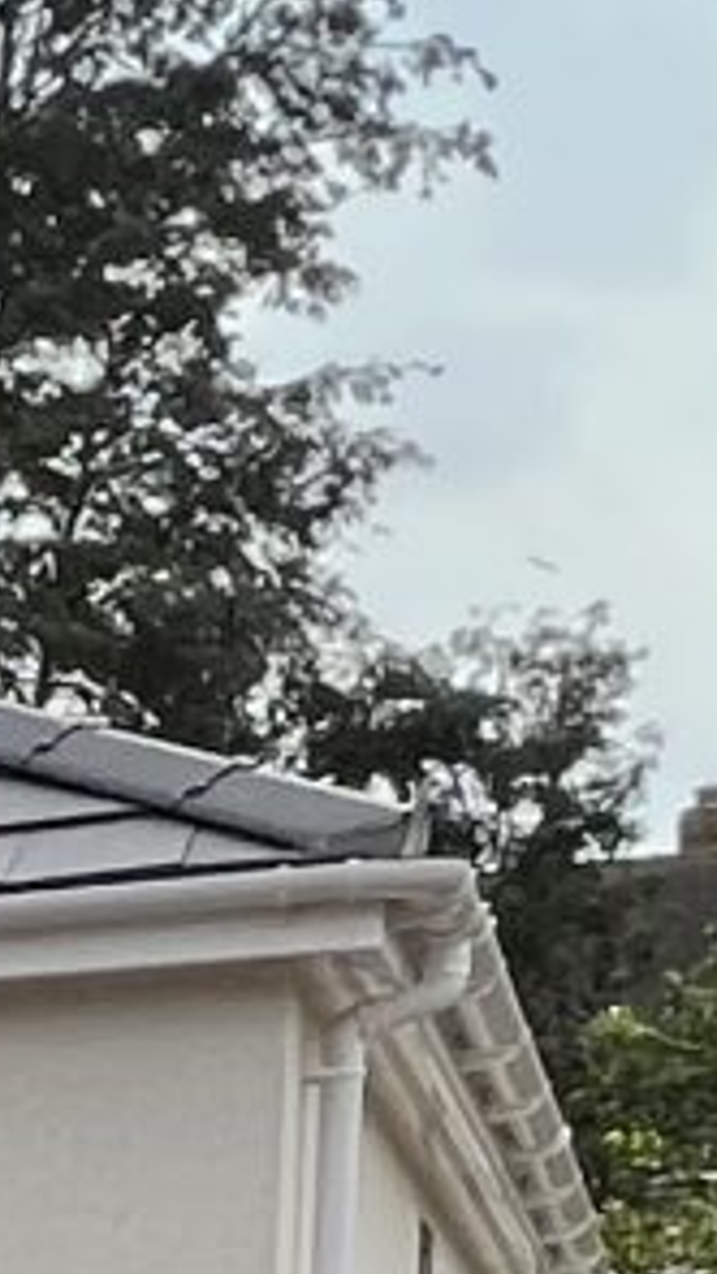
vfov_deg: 15.8
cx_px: -2341
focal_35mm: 123
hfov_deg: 7.0
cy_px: 1974
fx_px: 4156
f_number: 1.8
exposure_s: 1/747
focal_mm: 1.57
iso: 32
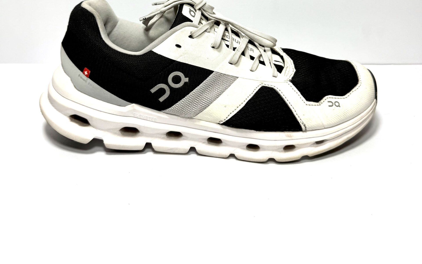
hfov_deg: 56.7
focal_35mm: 34
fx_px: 391
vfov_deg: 35.3
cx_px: 211
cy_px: 32
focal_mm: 6.76
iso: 80
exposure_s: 1/689
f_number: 1.78
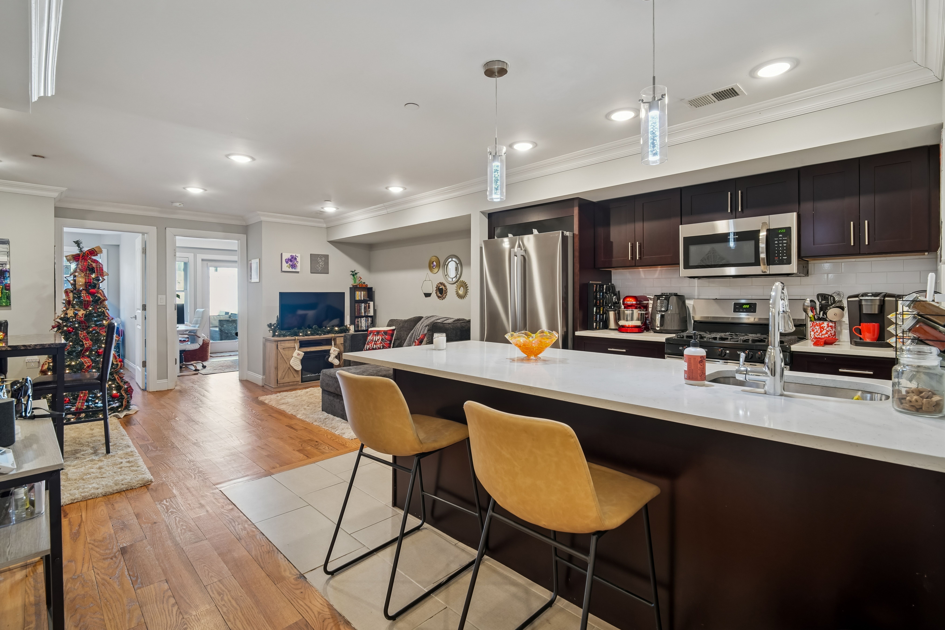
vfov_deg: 73.7
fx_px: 420
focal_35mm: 16
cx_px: 472
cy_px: 315
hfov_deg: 96.7
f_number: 8
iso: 400
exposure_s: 1/4
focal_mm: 16
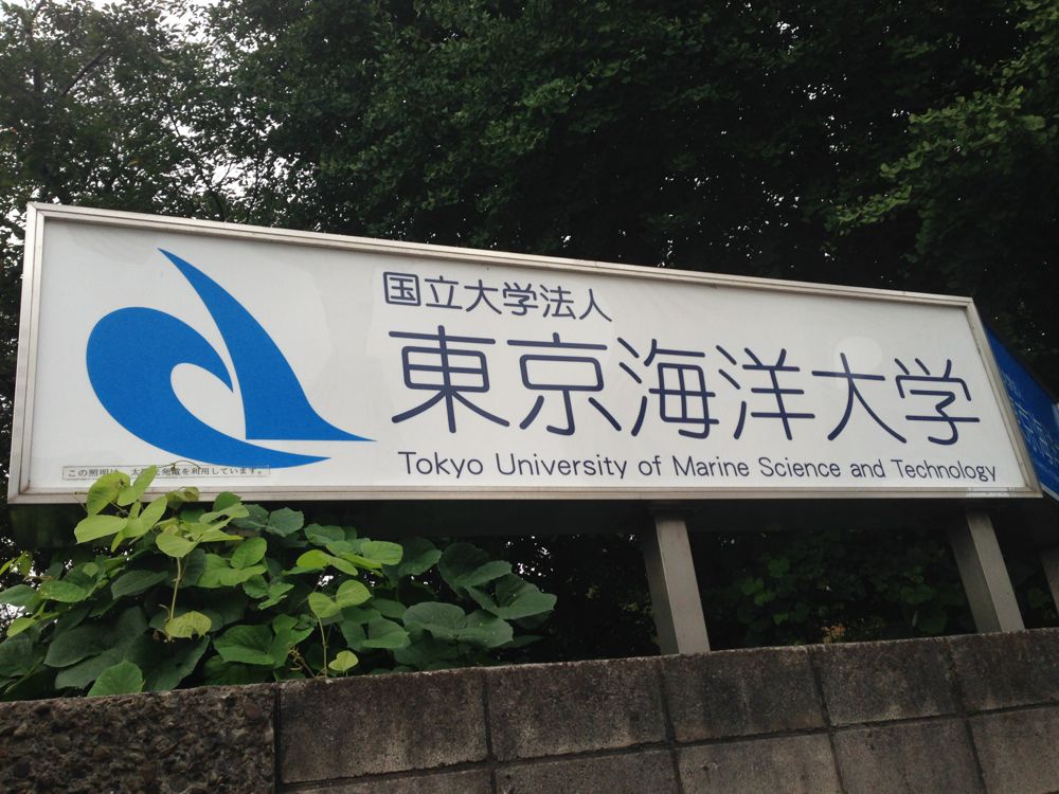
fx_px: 1010
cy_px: 397
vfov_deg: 42.9
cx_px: 530
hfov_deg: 55.4
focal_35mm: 33
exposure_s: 1/328
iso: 50
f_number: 2.4
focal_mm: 4.12
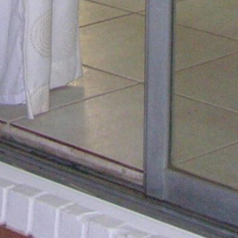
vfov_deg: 7.1
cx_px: 41
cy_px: -281
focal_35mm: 236
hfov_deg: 7.4
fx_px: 1836
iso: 200
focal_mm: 8.9
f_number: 2.8
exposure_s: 1/60.1
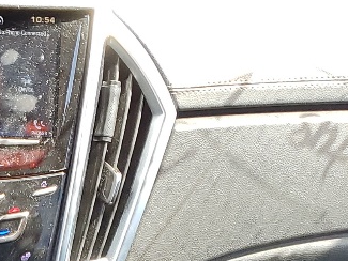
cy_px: 477
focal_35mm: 128
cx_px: -78
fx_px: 1287
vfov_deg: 10.8
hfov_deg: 14.8
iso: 50
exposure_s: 1/152
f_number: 1.5
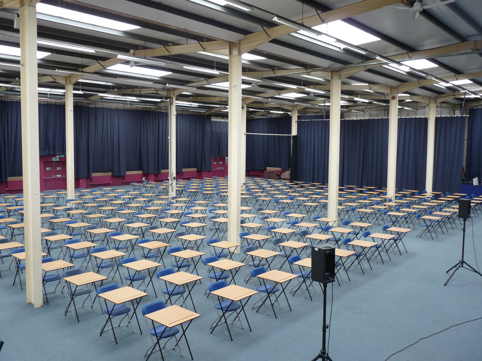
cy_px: 180
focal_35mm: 31
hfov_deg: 58.4
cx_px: 241
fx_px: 432
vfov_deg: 45.4
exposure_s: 1/30
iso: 200
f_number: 3
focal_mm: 5.4
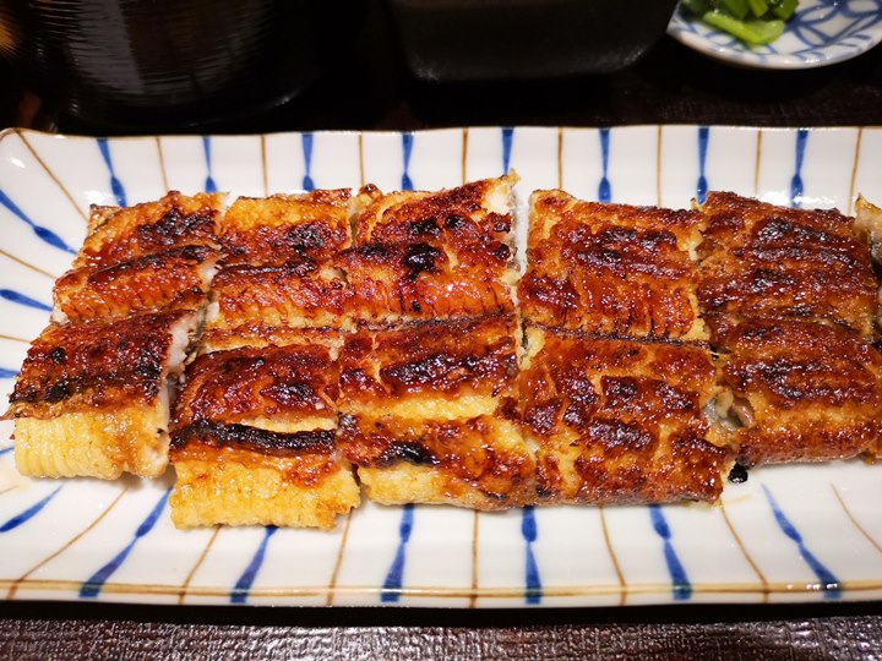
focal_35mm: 27
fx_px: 688
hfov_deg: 65.3
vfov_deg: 51.4
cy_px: 330
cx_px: 441
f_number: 1.8
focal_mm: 3.95
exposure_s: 1/100
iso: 400
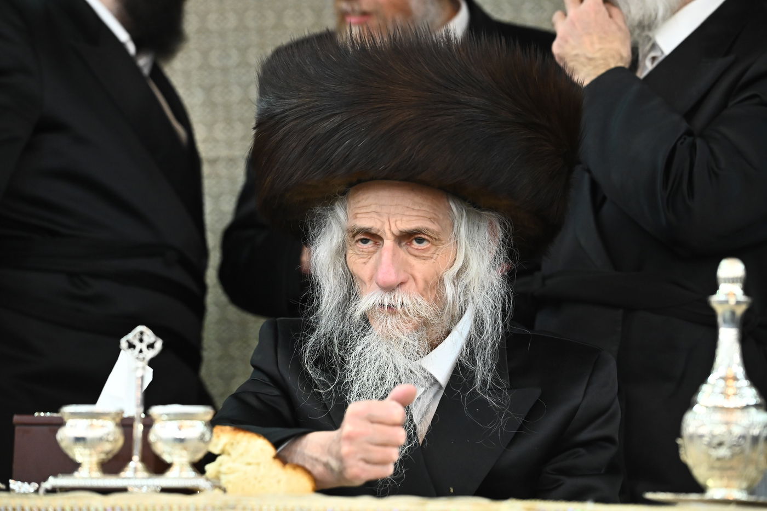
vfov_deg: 8.3
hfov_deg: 12.5
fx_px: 3514
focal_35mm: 165
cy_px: 256
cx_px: 384
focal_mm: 165
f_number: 5
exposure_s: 1/250
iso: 5000
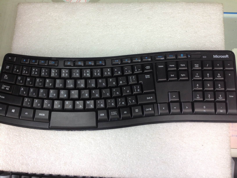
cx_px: 118
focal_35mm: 35
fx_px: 240
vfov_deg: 40.7
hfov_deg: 52.6
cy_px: 89
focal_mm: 4.28
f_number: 2.4
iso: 64
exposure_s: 1/20
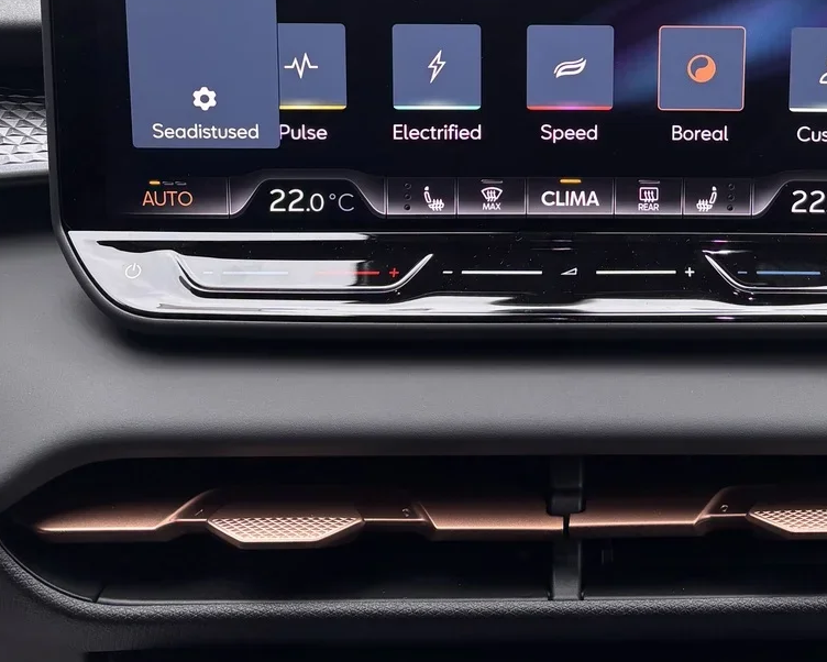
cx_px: 631
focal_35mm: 54
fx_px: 1322
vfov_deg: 26.5
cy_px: -10
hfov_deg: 33.9
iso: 32
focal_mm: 5.96
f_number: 1.6
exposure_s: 1/121
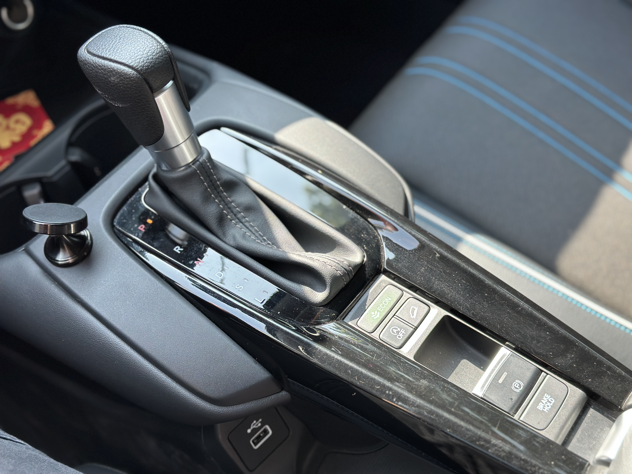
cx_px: 316
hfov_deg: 39.7
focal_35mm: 48
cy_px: 237
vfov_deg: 30.3
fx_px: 876
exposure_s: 1/121
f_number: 1.78
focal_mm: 6.86
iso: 64
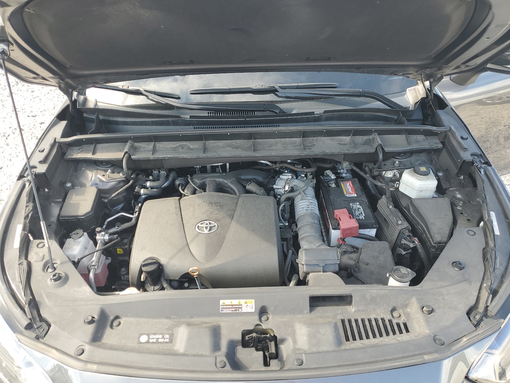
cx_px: 255
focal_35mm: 26
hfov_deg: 67.3
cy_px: 192
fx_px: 383
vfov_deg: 53.1
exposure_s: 1/200
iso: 50
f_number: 1.5
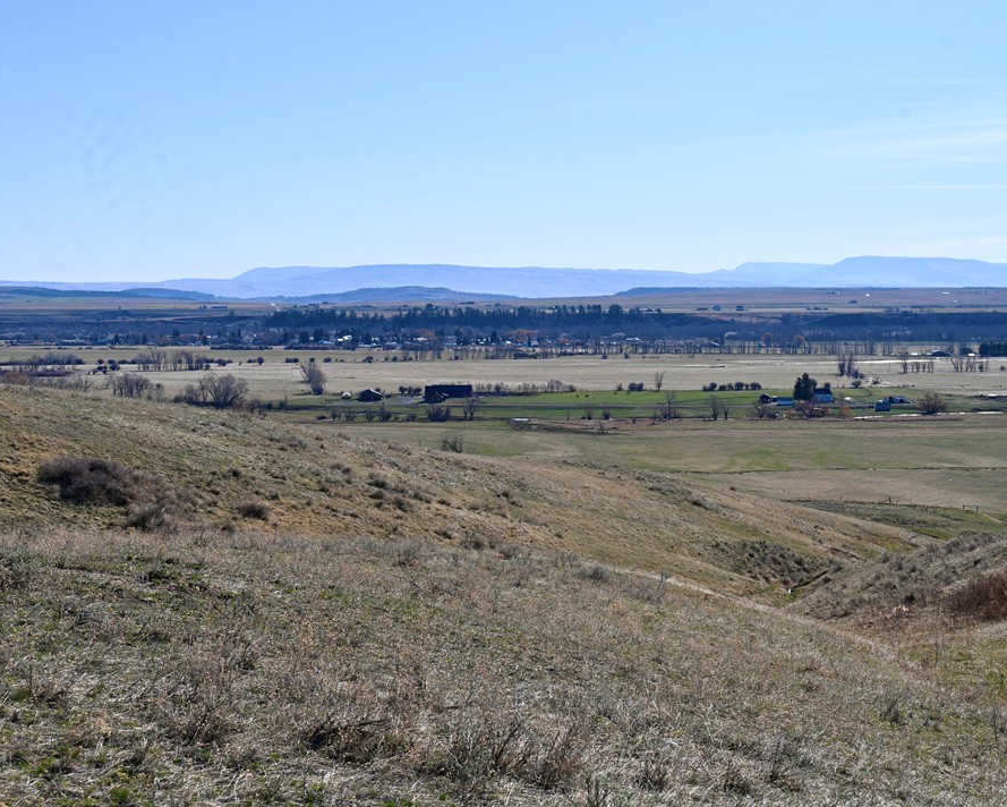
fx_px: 1640
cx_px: 590
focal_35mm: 55
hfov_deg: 34.1
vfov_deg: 27.6
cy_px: 401
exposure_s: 1/500
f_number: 8
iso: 100
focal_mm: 48
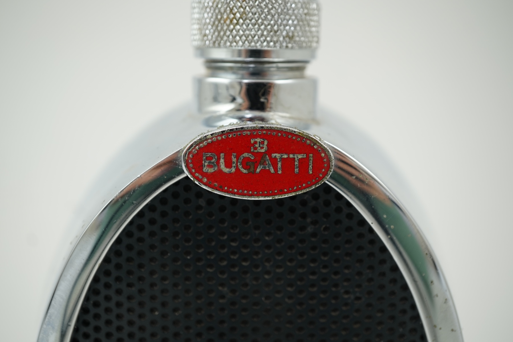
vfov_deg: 29.9
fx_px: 641
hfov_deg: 43.6
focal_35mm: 45
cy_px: 171
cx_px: 256
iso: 250
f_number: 7.1
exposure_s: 1/40
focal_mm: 30
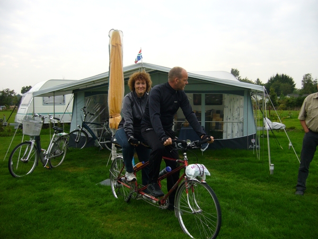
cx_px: 159
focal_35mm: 35
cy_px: 120
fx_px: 322
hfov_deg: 52.6
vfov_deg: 40.7
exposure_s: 1/320
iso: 100
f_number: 2.8
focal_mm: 5.8
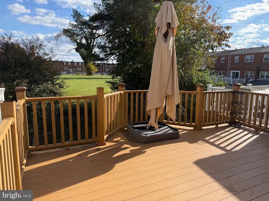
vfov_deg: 56.8
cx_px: 134
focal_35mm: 24
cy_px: 100
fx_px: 186
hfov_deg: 71.6
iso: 80
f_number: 1.78
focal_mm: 6.76
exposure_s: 1/2703
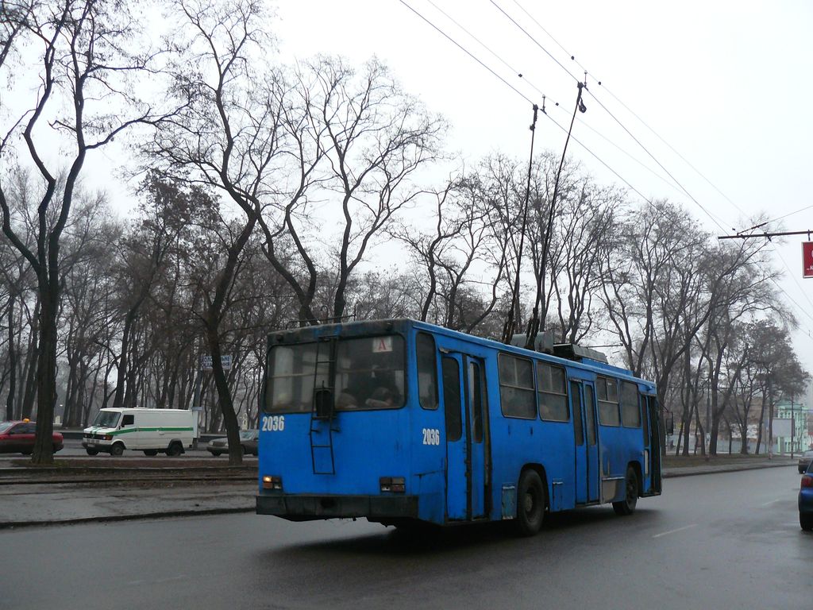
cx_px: 406
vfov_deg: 39.7
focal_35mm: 36
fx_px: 846
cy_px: 305
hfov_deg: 51.4
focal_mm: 6
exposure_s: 1/400
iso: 200
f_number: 2.8
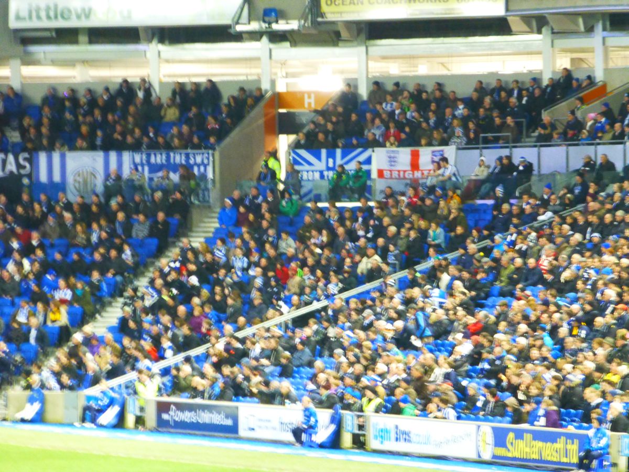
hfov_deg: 6.4
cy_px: 236
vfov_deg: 4.8
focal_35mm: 312
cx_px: 314
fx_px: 5669
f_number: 5.9
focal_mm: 55.7
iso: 800
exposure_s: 1/5
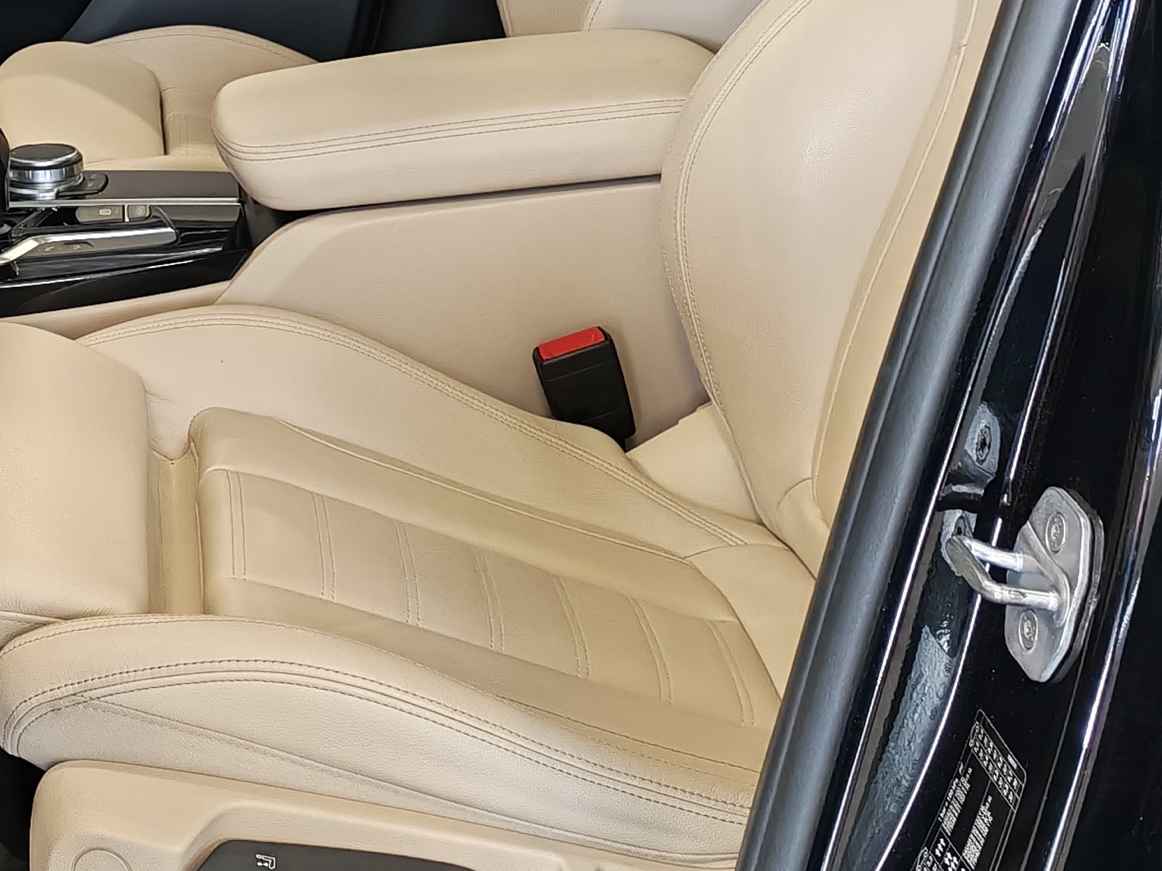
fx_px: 2786
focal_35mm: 83
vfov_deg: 17.4
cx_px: 83
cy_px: 34
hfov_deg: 22.9
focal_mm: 6.12
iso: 500
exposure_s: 1/100
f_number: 1.9
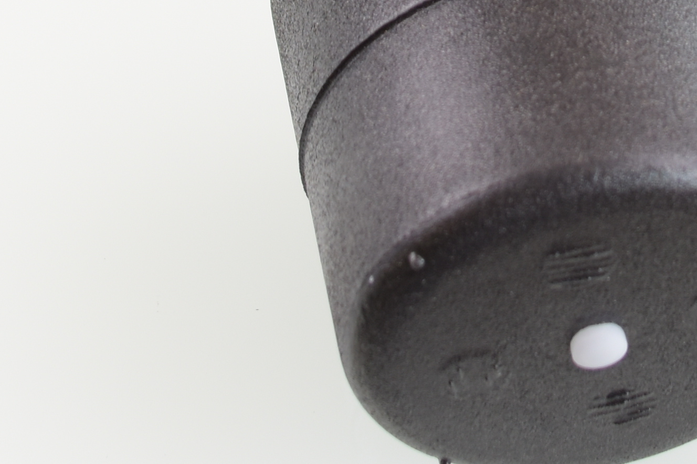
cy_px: -346
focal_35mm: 237
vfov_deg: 5.7
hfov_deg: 8.7
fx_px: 4593
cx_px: 571
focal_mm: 35
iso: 200
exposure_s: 1/25
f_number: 5.6
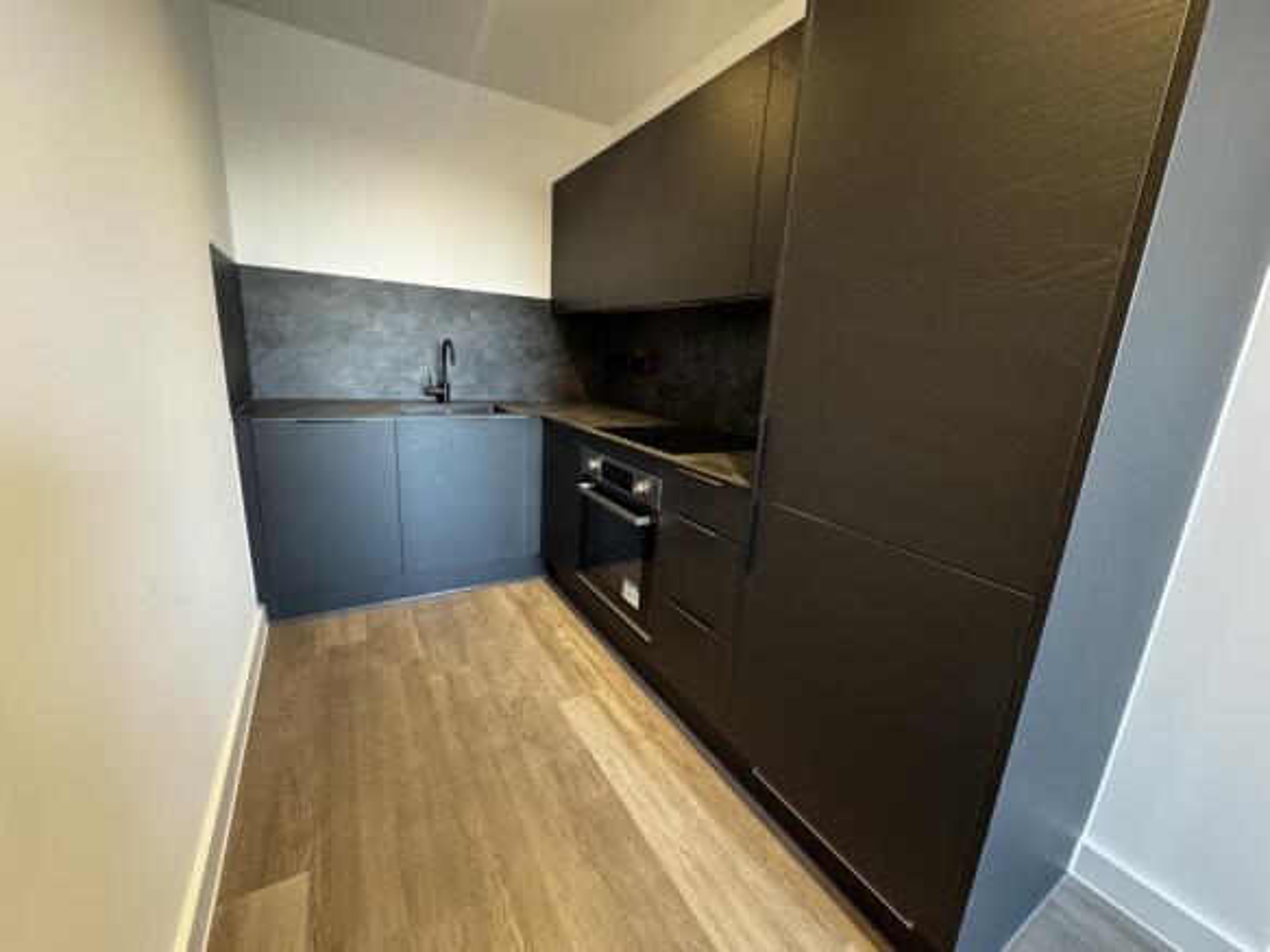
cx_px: 635
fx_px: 514
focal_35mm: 14
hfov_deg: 102.1
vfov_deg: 85.7
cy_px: 476
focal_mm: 2.22
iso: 1000
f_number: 2.2
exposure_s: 1/50
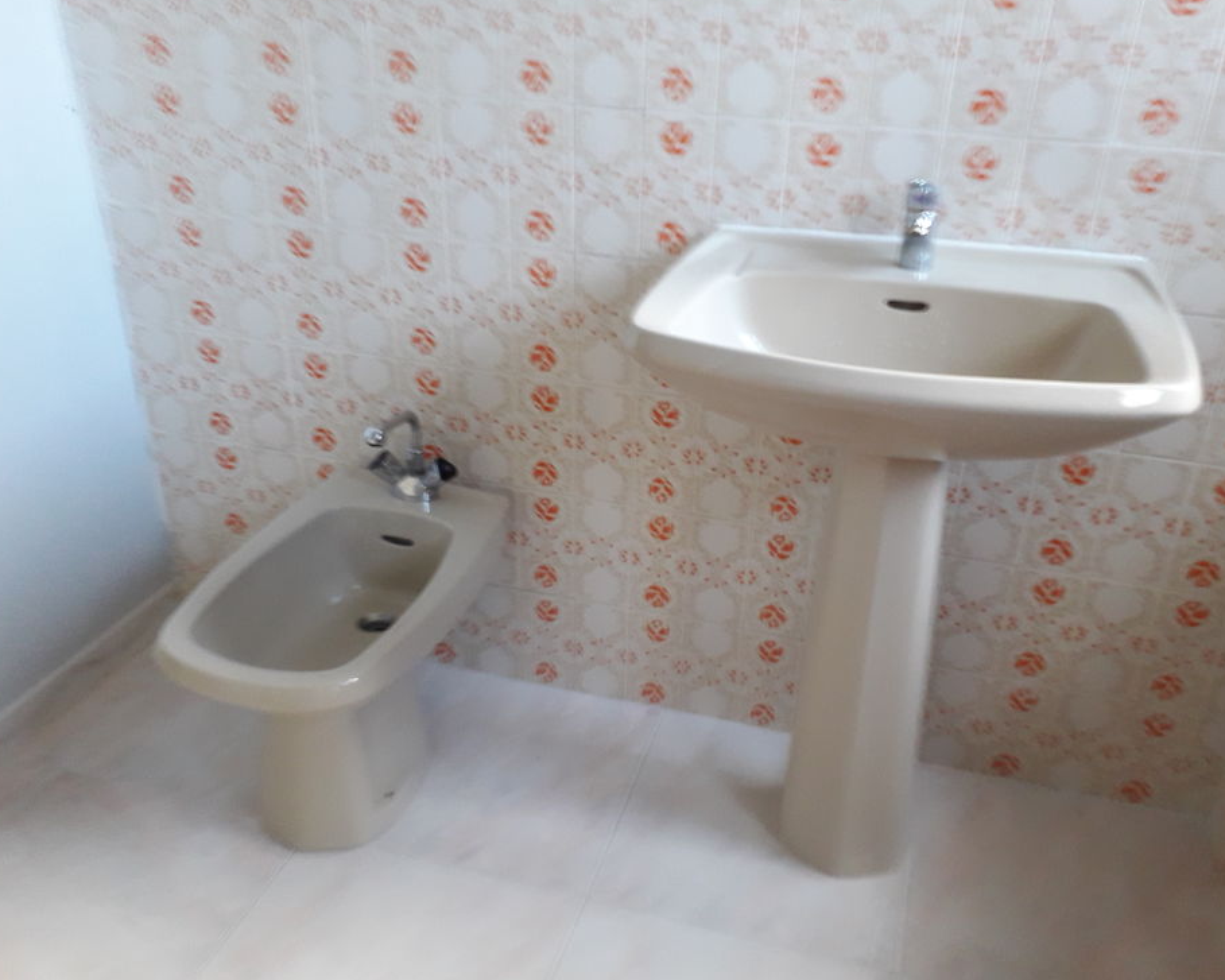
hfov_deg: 60.4
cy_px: 496
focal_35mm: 29
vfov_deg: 50.0
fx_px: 1051
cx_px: 655
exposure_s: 1/33
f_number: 1.9
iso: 200
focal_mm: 3.6
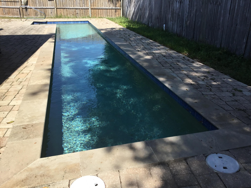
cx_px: 126
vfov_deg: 45.4
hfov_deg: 58.4
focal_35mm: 31
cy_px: 94
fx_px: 225
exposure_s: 1/1018
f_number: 2.4
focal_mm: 3.3
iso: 25
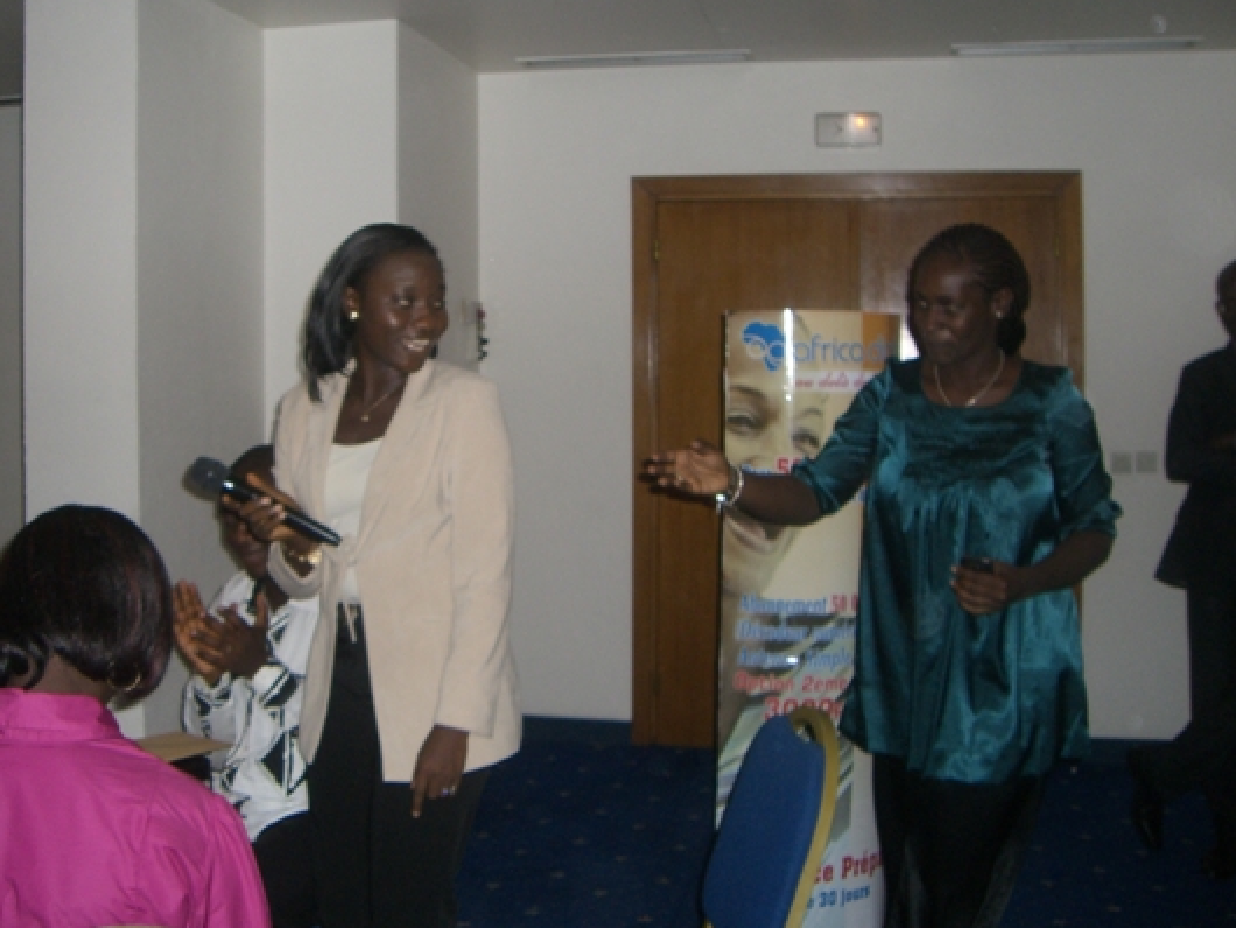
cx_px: 541
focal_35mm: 43
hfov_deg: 43.7
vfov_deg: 33.6
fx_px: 1536
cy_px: 443
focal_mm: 6.2
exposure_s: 1/60
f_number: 2.7
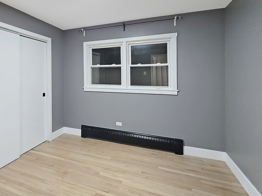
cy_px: 91
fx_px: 151
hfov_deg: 78.9
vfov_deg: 65.9
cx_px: 86
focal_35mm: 20
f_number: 2.2
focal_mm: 1.7
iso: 500
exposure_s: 1/60
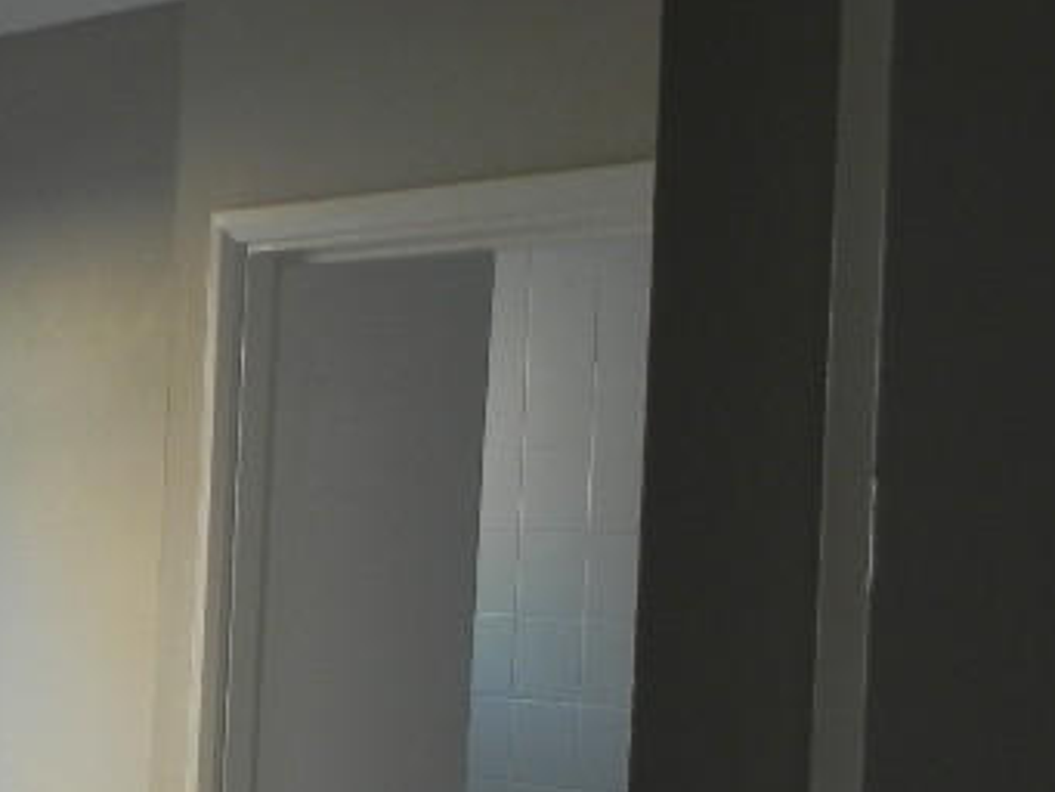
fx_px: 2378
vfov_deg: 18.8
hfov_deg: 24.3
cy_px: 609
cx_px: 111
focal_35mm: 78
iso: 160
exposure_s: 1/65.7
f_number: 2.8
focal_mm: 4.6
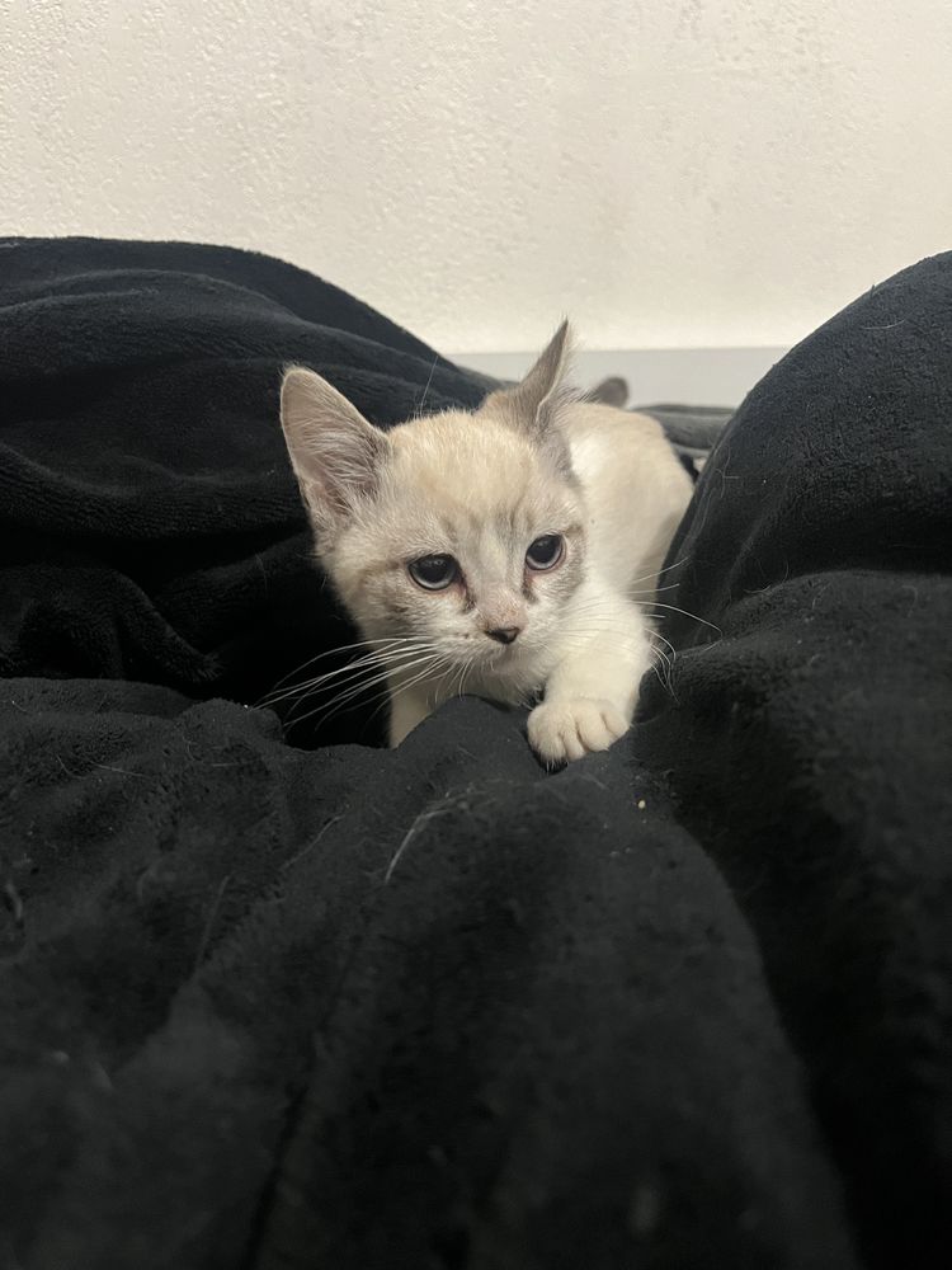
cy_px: 635
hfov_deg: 53.1
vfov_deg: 67.3
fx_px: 953
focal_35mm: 26
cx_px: 476
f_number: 1.6
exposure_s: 1/33
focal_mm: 5.1
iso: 500
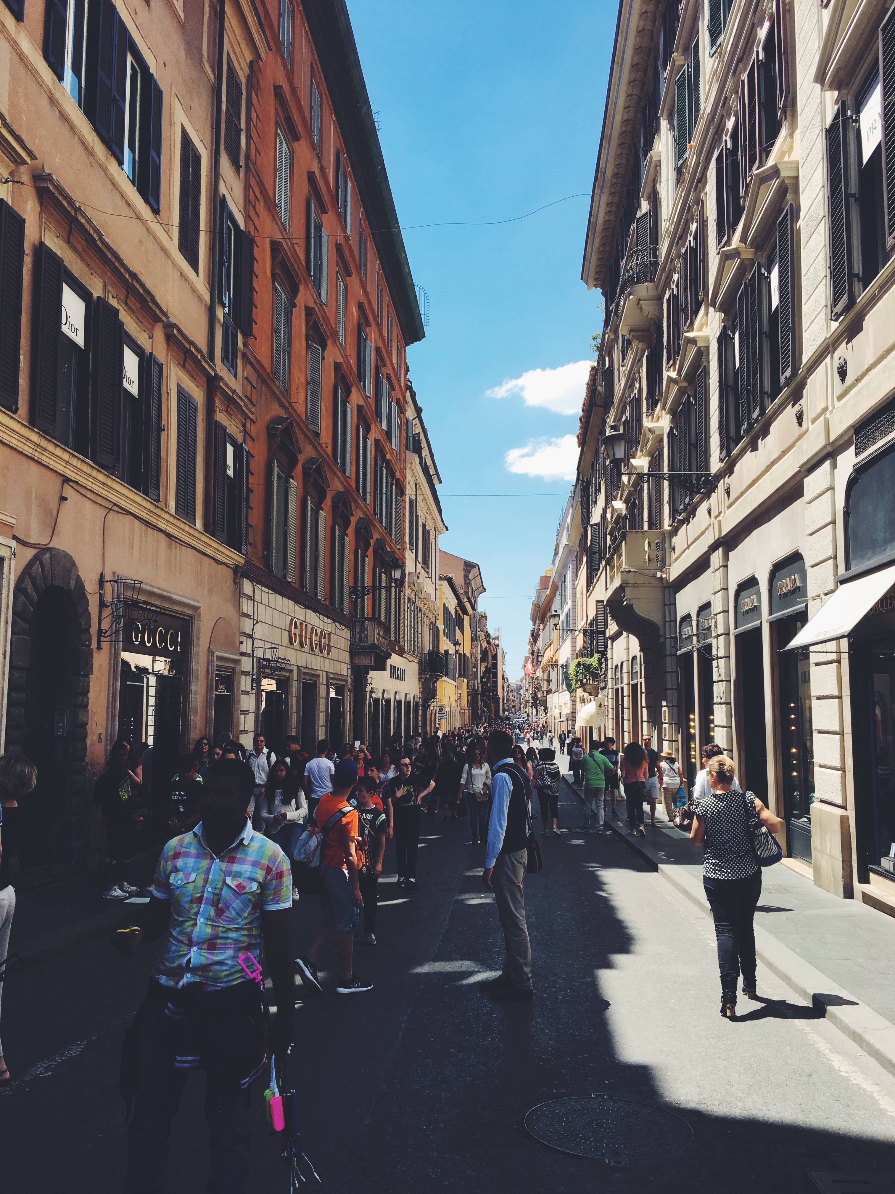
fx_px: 1000
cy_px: 597
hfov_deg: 48.2
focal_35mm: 29
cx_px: 448
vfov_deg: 61.7
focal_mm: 4.15
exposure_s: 1/905
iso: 25
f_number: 2.2
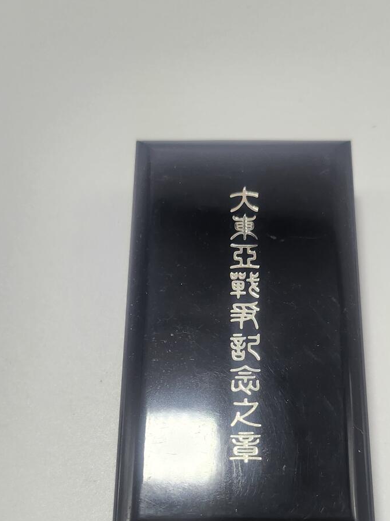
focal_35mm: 48
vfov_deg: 38.9
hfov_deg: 30.1
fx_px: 721
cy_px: 372
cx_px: 249
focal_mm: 5
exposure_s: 1/180
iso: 160
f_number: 1.8
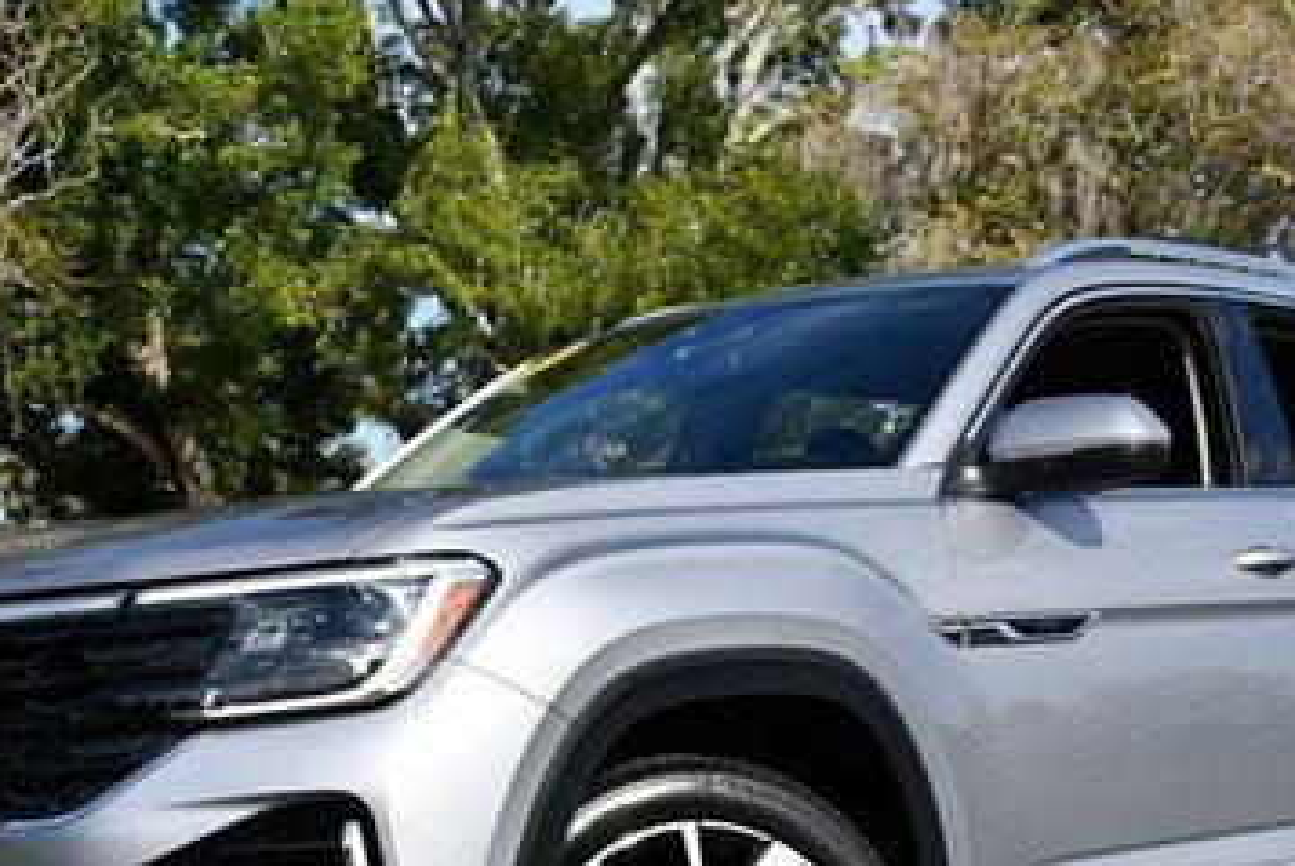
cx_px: 724
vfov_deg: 17.3
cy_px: 600
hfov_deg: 25.6
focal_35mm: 79
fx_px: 2844
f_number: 8
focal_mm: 22
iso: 100
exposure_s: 1/320
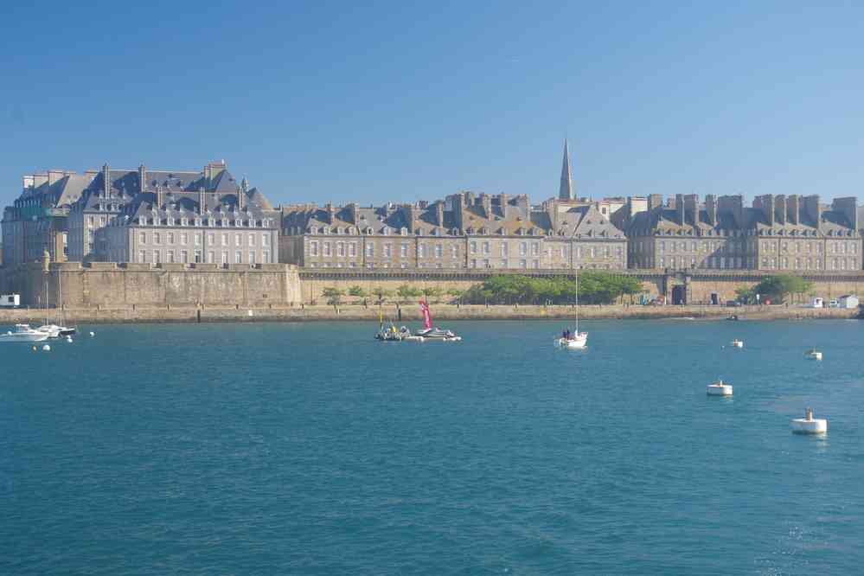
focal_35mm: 60
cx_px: 432
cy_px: 288
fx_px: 1440
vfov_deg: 22.6
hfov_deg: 33.4
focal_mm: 40
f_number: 10
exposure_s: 1/80
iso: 200
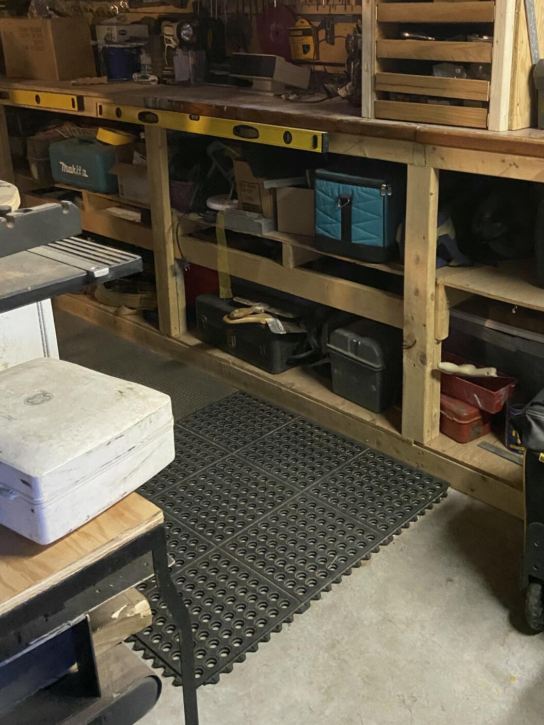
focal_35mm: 37
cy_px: 225
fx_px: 775
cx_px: 354
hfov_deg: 38.3
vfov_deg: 49.0
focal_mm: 4.25
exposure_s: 1/30
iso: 800
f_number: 1.8
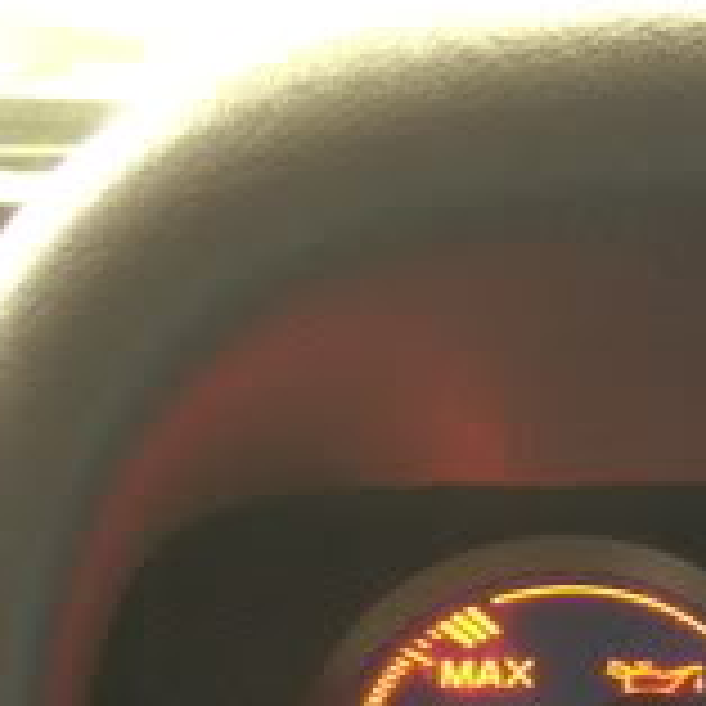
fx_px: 5076
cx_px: 1367
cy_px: 998
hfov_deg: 7.7
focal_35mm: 220
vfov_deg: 7.8
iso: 200
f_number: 3.5
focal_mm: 12.7
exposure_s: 2
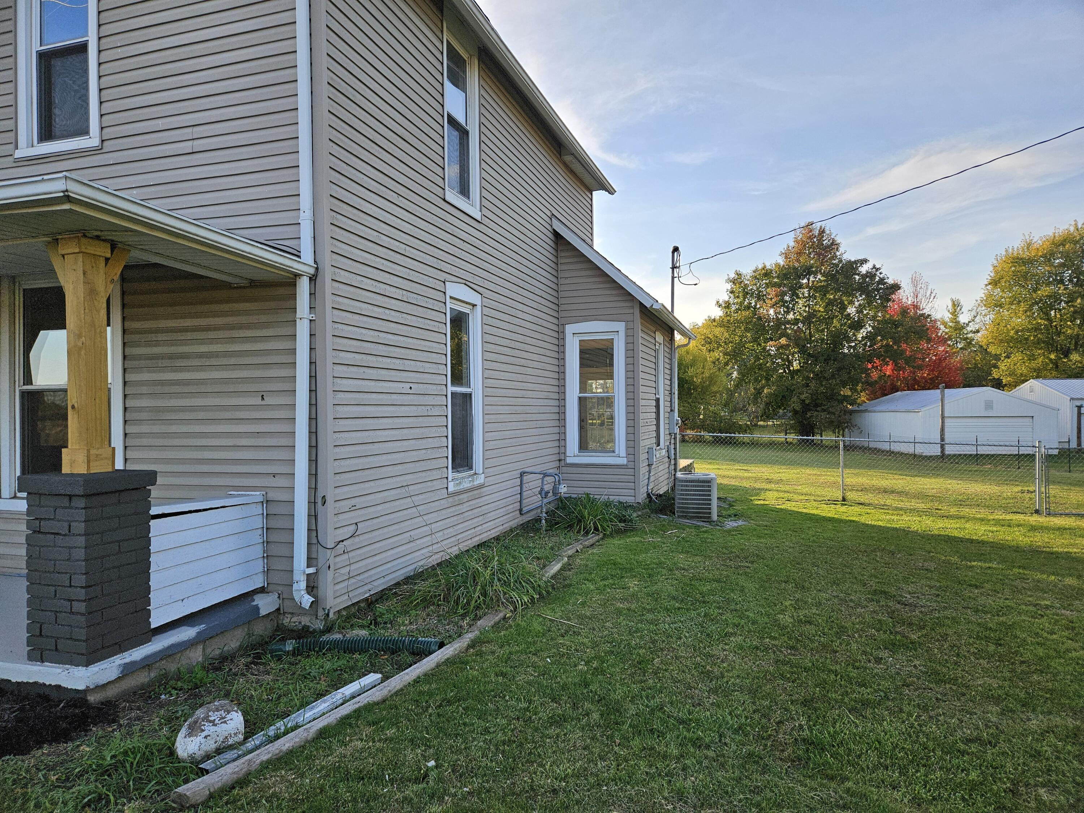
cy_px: 406
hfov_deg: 73.9
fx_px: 720
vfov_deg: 58.9
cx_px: 542
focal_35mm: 23
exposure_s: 1/2000
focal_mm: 5.4
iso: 80
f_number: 1.8
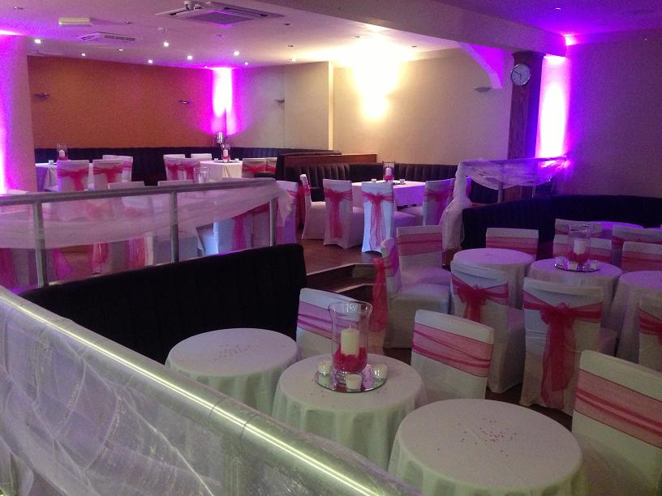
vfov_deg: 42.9
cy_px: 248
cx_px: 331
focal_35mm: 33
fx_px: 631
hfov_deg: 55.4
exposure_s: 1/15
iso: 500
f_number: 2.4
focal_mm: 4.13
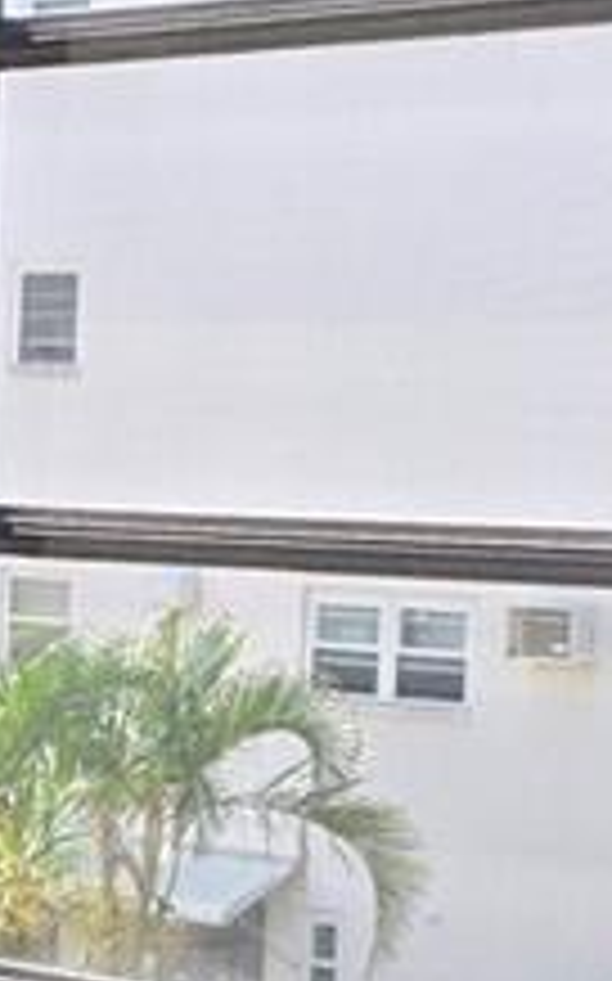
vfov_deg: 15.1
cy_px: 1179
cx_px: -405
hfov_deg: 9.4
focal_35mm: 134
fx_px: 3581
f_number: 1.7
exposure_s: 1/135
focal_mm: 6.3
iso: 12
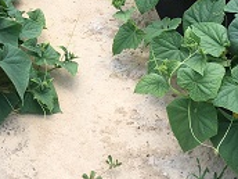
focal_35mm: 101
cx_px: 47
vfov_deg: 14.4
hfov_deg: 19.3
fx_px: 694
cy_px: -6
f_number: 2.2
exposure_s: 1/725
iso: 25
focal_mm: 4.15
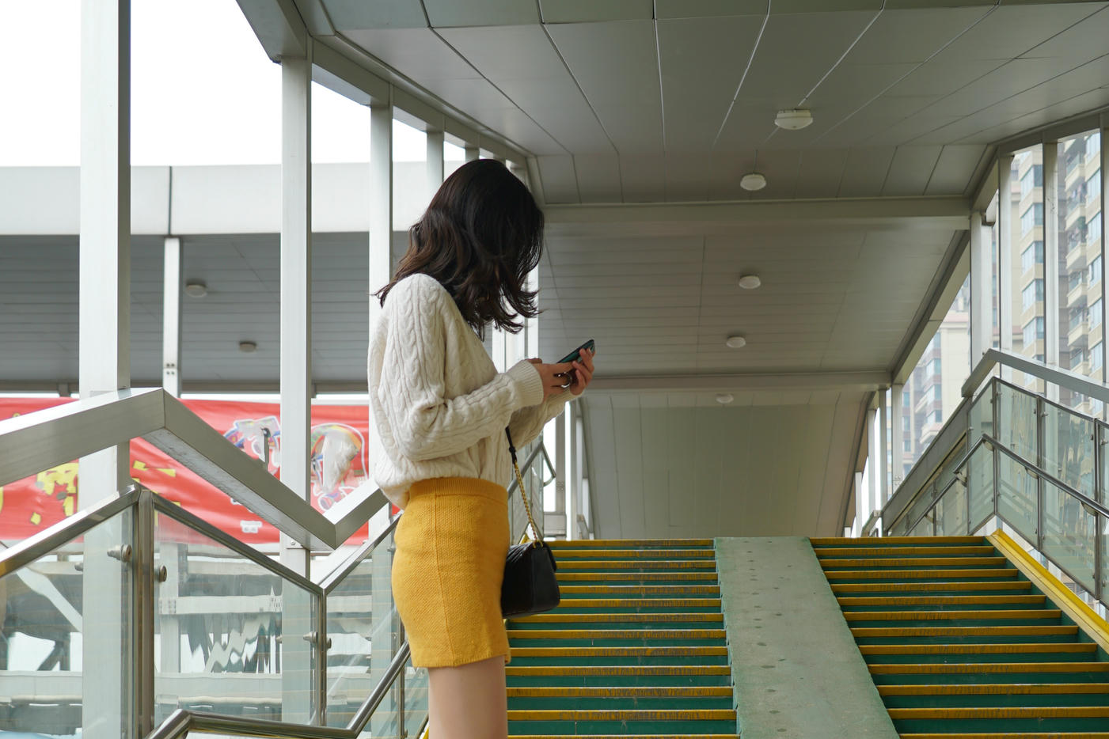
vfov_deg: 24.5
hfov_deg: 37.5
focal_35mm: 53
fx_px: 1633
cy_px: 711
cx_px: 553
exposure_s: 1/100
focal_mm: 35
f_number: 4
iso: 100
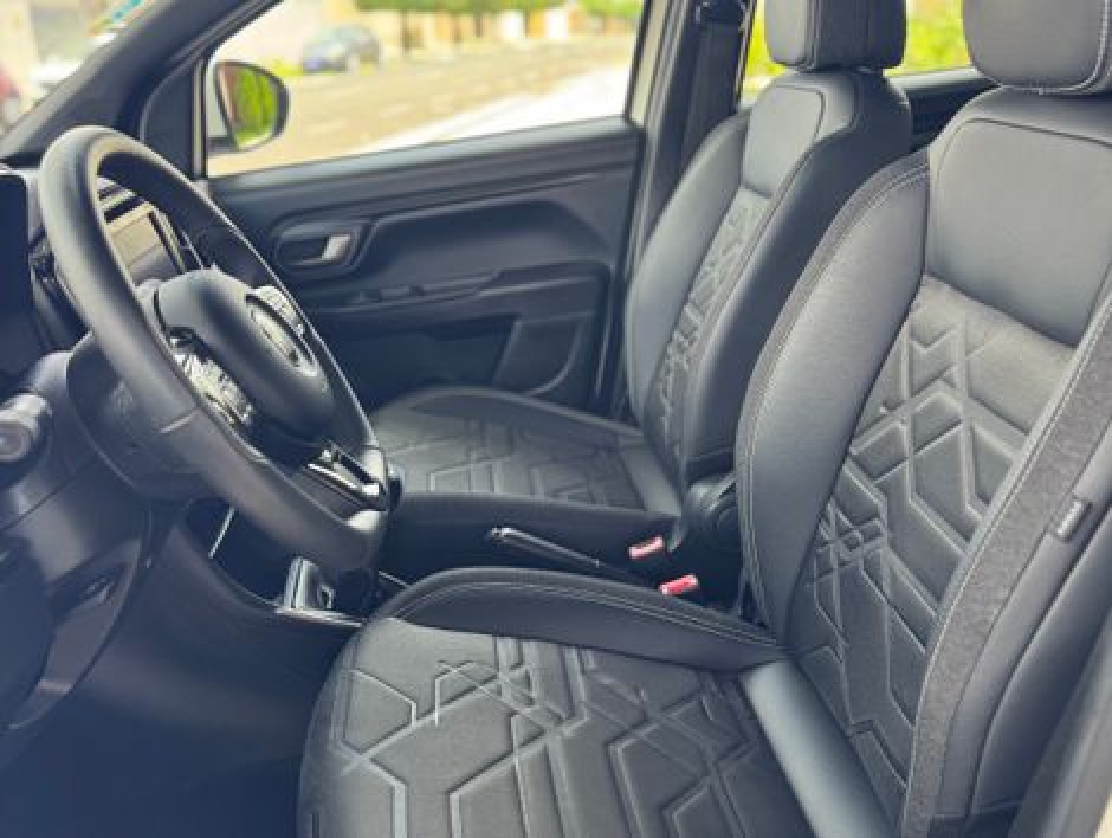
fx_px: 772
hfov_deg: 71.5
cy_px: 419
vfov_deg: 56.9
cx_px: 556
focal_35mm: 24
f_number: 1.78
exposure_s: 1/154
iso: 100
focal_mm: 6.76
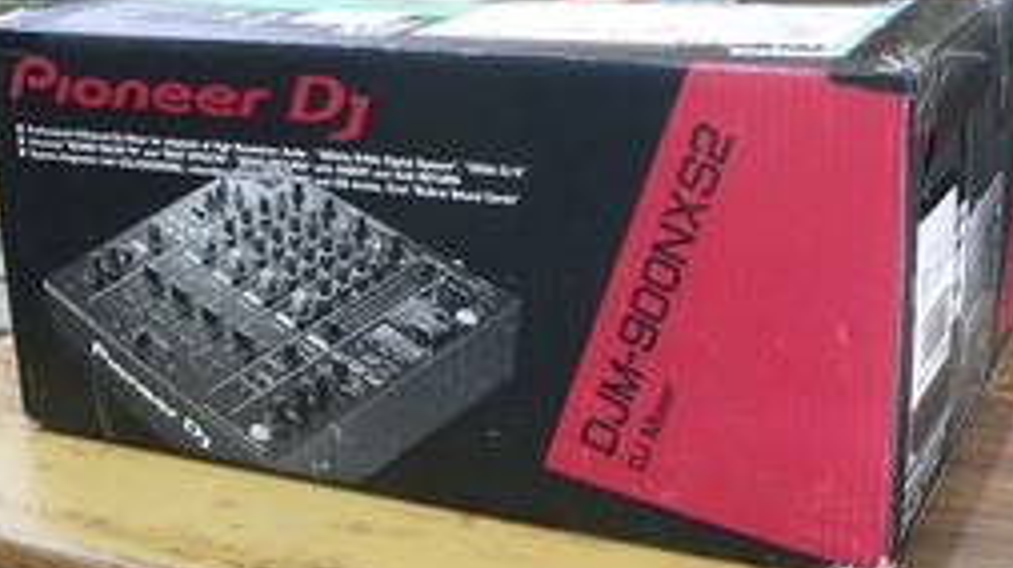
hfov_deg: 35.5
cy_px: 262
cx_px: 525
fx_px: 1584
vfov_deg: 20.3
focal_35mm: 59
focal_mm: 6
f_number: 2.8
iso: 200
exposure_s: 1/13
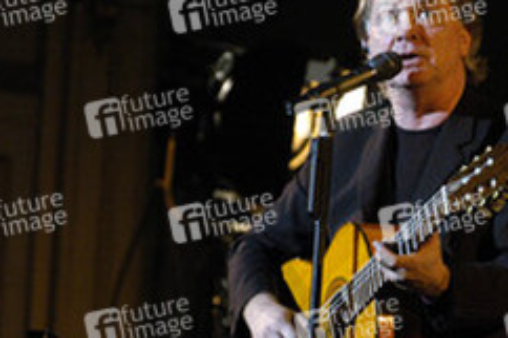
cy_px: 166
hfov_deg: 3.7
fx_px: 7882
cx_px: 377
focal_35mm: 559
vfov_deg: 2.5
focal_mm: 200
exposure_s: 1/60
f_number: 4
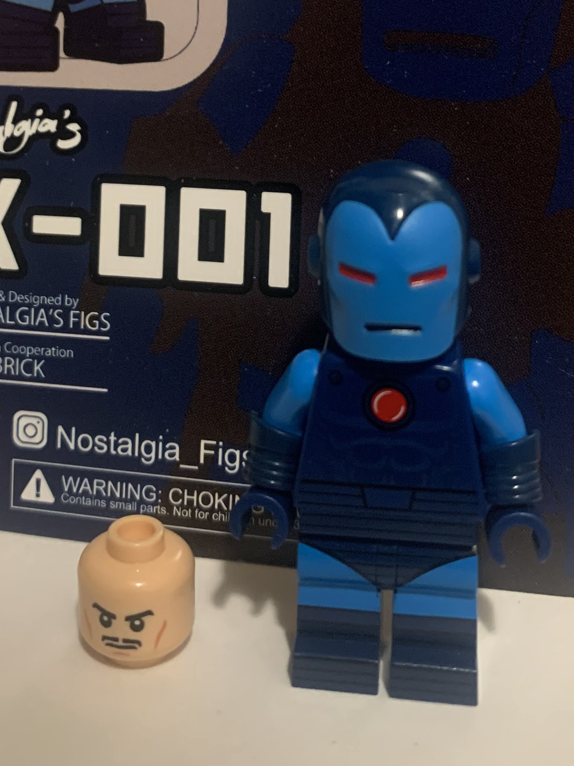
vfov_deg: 37.5
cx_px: 250
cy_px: 105
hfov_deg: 30.2
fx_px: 1061
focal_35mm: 48
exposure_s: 1/40
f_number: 1.8
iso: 320
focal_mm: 4.25
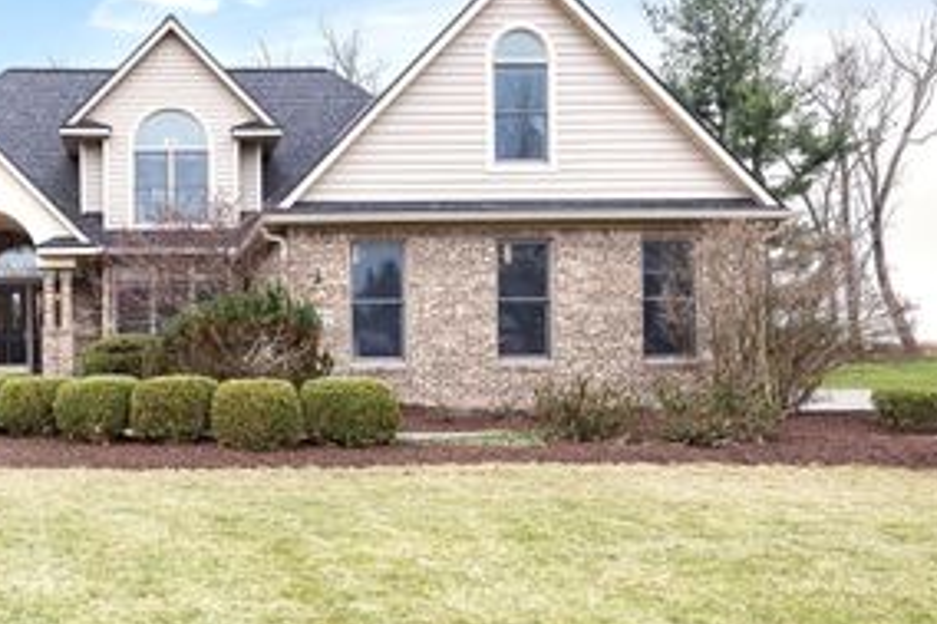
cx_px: 251
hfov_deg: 50.1
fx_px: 962
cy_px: 262
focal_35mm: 37
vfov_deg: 35.8
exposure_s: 1/200
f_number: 7.1
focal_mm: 21
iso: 400
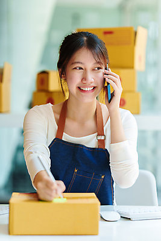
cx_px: 80
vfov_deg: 23.9
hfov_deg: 16.1
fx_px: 570
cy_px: 120
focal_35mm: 85
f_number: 2
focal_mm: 85
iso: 100
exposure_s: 1/200
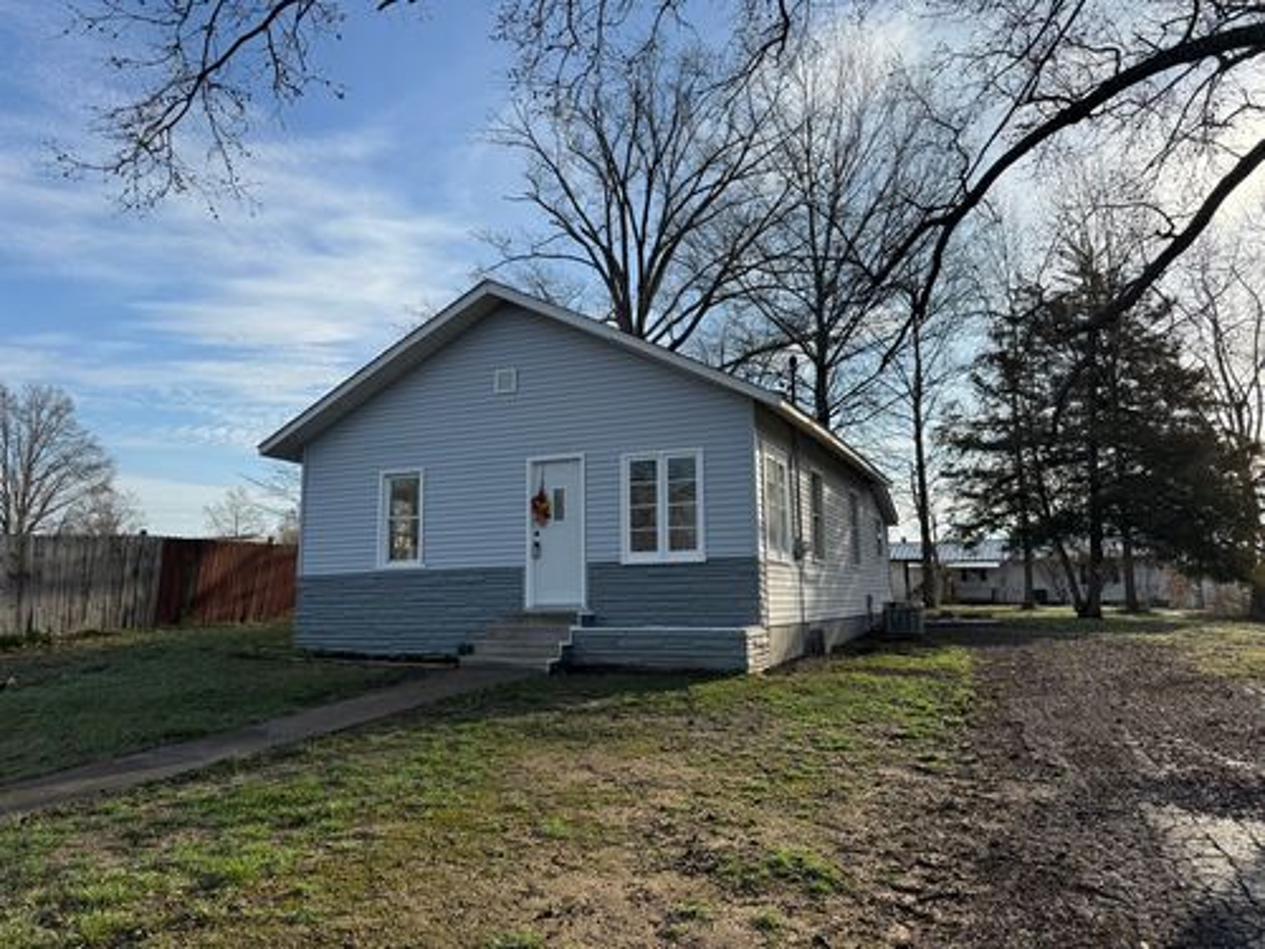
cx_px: 632
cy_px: 474
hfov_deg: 71.6
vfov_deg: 56.8
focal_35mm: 24
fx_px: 877
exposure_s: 1/3802
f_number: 1.78
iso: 80
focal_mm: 6.76
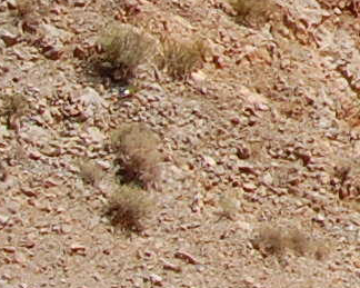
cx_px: 1267
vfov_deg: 6.3
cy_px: -411
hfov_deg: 6.9
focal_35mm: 235
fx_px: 2503
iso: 200
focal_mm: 18
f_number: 9
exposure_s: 1/320
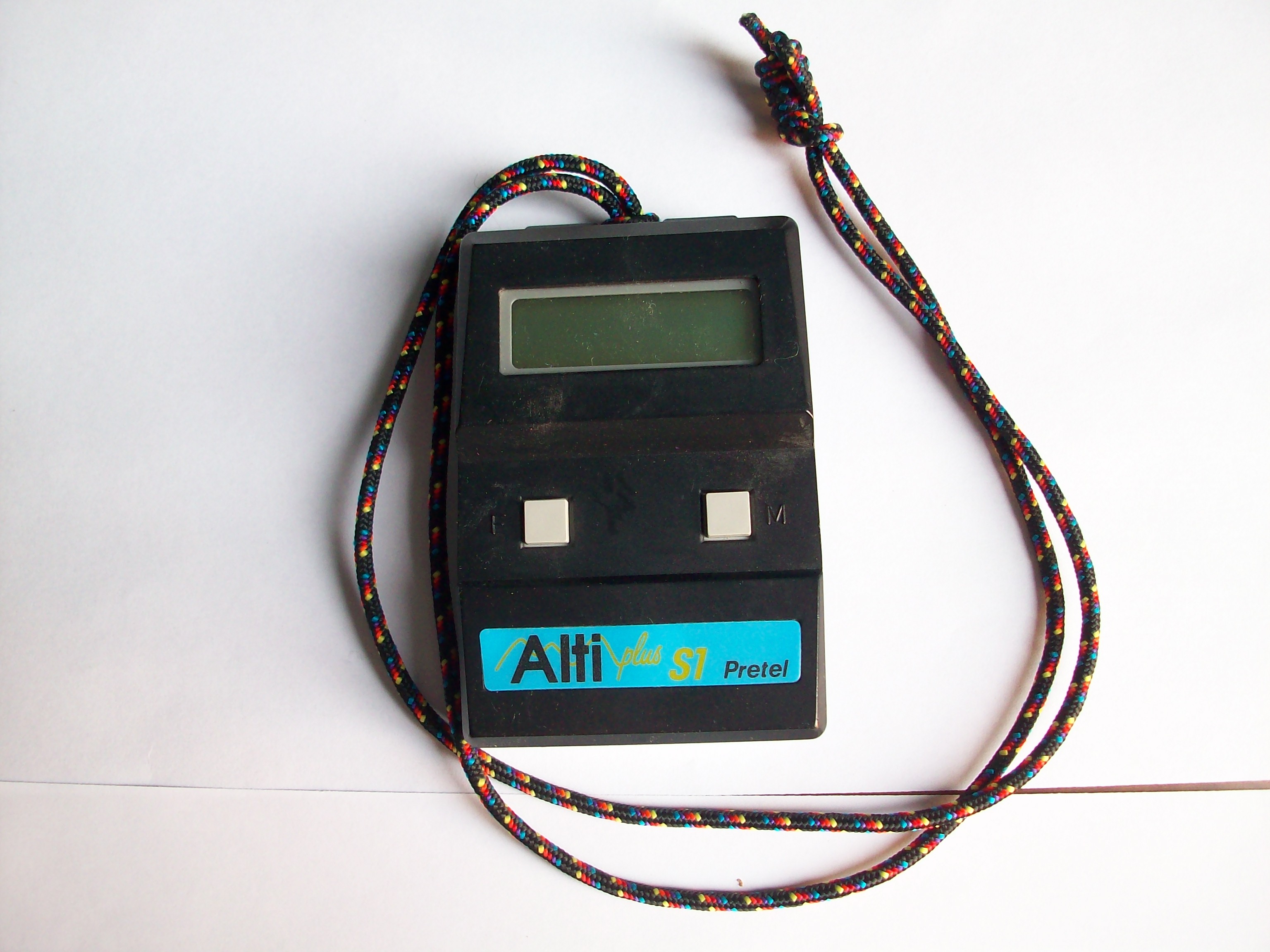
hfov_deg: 54.0
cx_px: 635
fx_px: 1247
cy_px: 476
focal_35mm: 34
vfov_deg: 41.8
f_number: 2.8
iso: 122
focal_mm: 5.7
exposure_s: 1/30
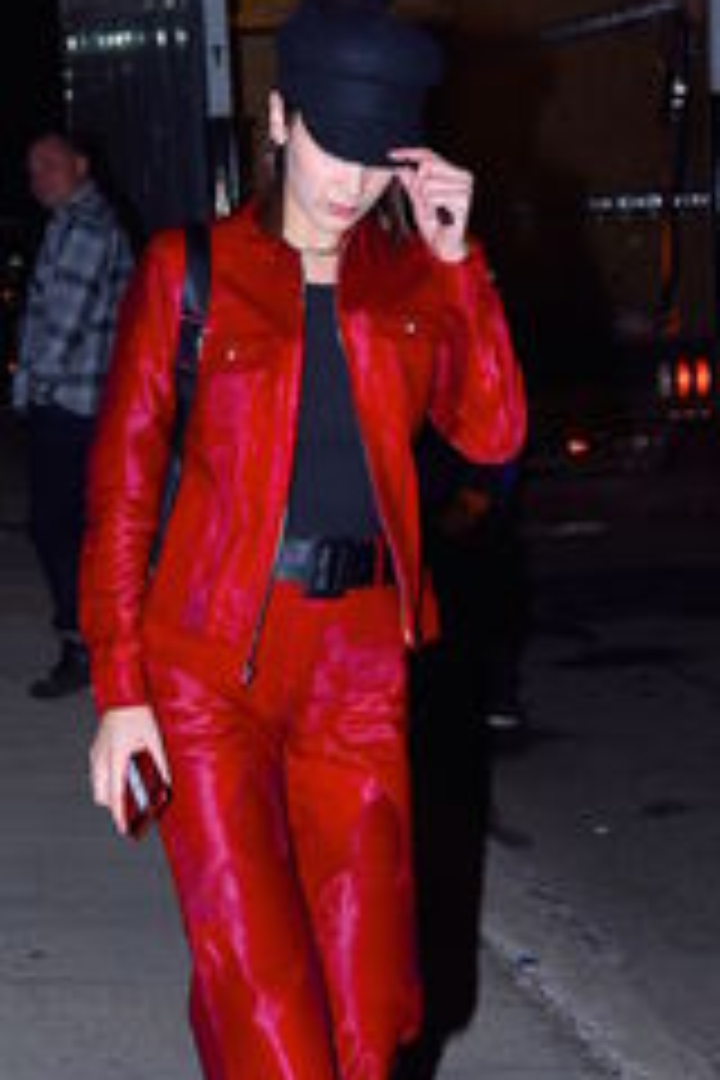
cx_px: 313
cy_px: 698
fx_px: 2250
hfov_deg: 18.2
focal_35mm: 75
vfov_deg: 26.9
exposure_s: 1/250
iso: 500
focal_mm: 45
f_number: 5
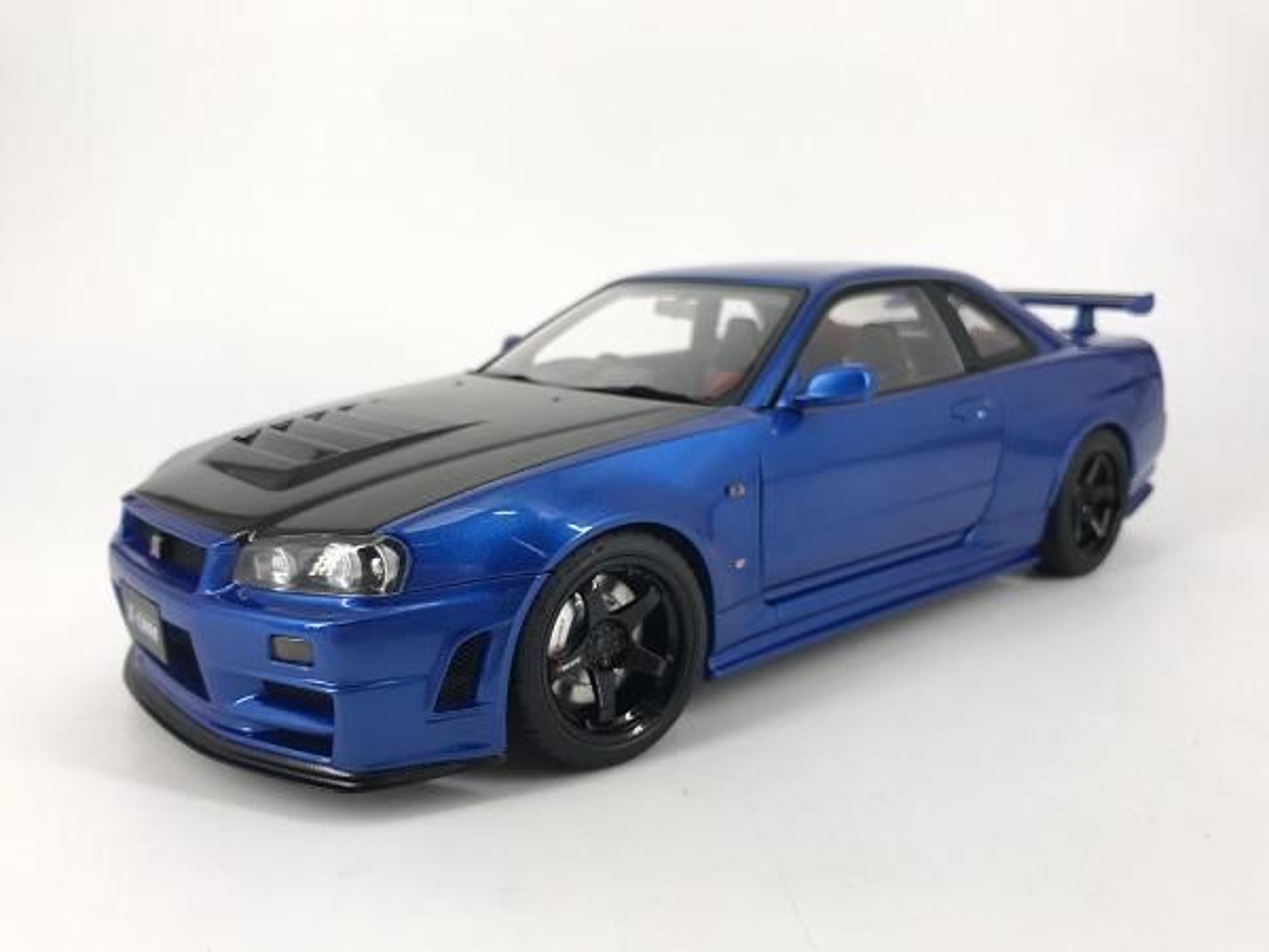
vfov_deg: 49.7
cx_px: 634
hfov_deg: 63.4
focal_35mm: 28
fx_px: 1026
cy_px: 476
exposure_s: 1/406
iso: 20
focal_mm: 3.99
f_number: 1.8
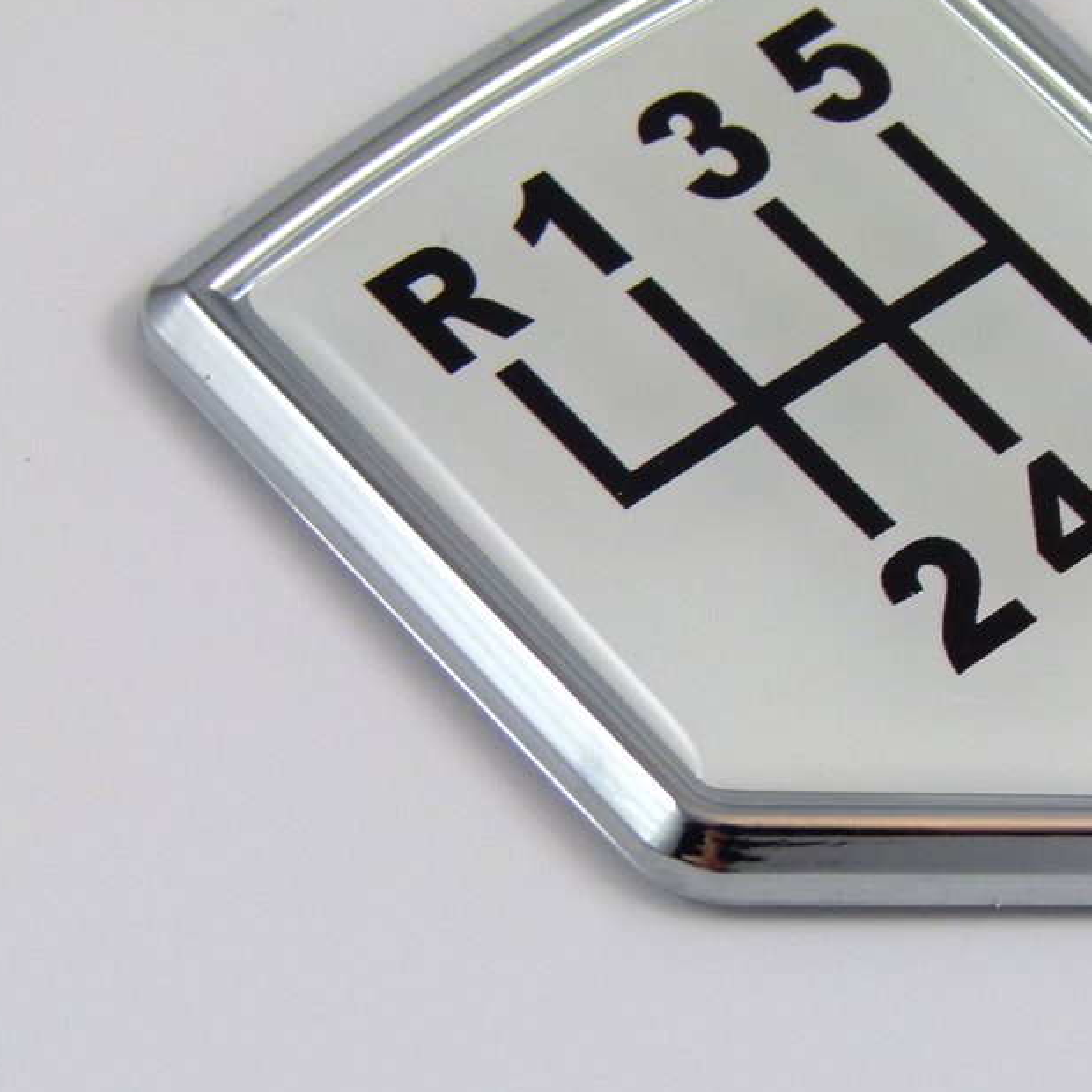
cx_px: 854
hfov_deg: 16.2
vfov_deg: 16.3
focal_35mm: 107
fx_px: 3819
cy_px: 453
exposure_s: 1/125
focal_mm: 13.5
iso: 100
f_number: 4
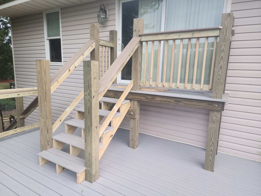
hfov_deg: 73.9
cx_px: 130
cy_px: 98
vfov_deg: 58.9
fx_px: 173
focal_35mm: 23
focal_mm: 6.4
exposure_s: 1/60
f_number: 1.8
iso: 80
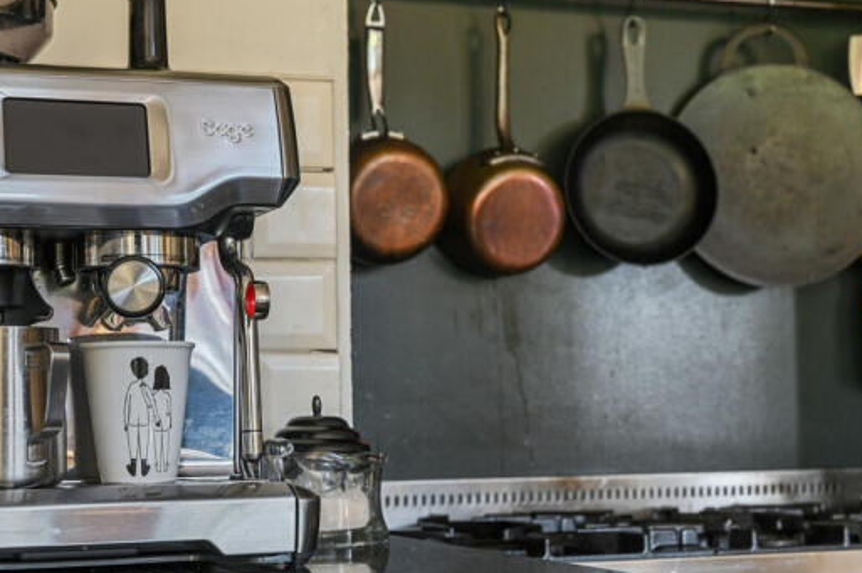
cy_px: 260
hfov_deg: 31.4
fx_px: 1531
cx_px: 350
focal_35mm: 64
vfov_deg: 21.2
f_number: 8
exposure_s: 1/2
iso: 400
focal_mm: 50
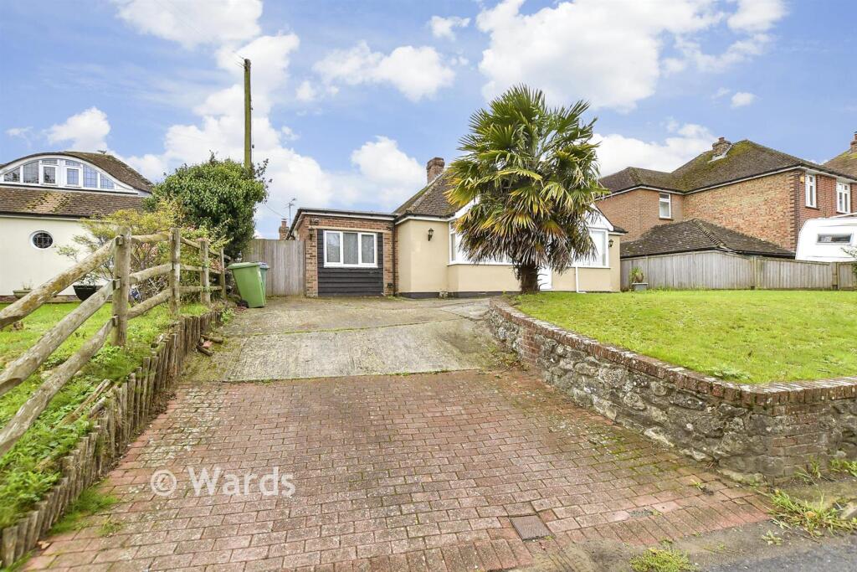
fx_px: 357
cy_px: 286
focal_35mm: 15
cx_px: 428
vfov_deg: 77.3
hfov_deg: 100.4
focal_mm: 10
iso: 160
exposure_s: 1/160
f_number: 6.3
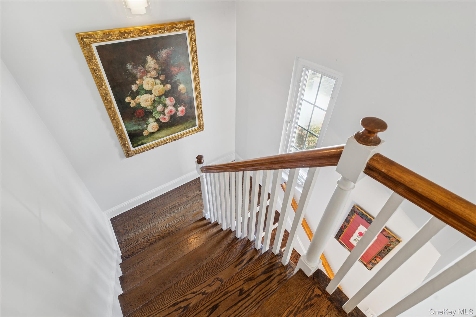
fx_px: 225
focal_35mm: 17
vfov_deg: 70.4
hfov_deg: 93.3
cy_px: 158
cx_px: 238
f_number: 8
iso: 400
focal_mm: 17
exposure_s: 1/5
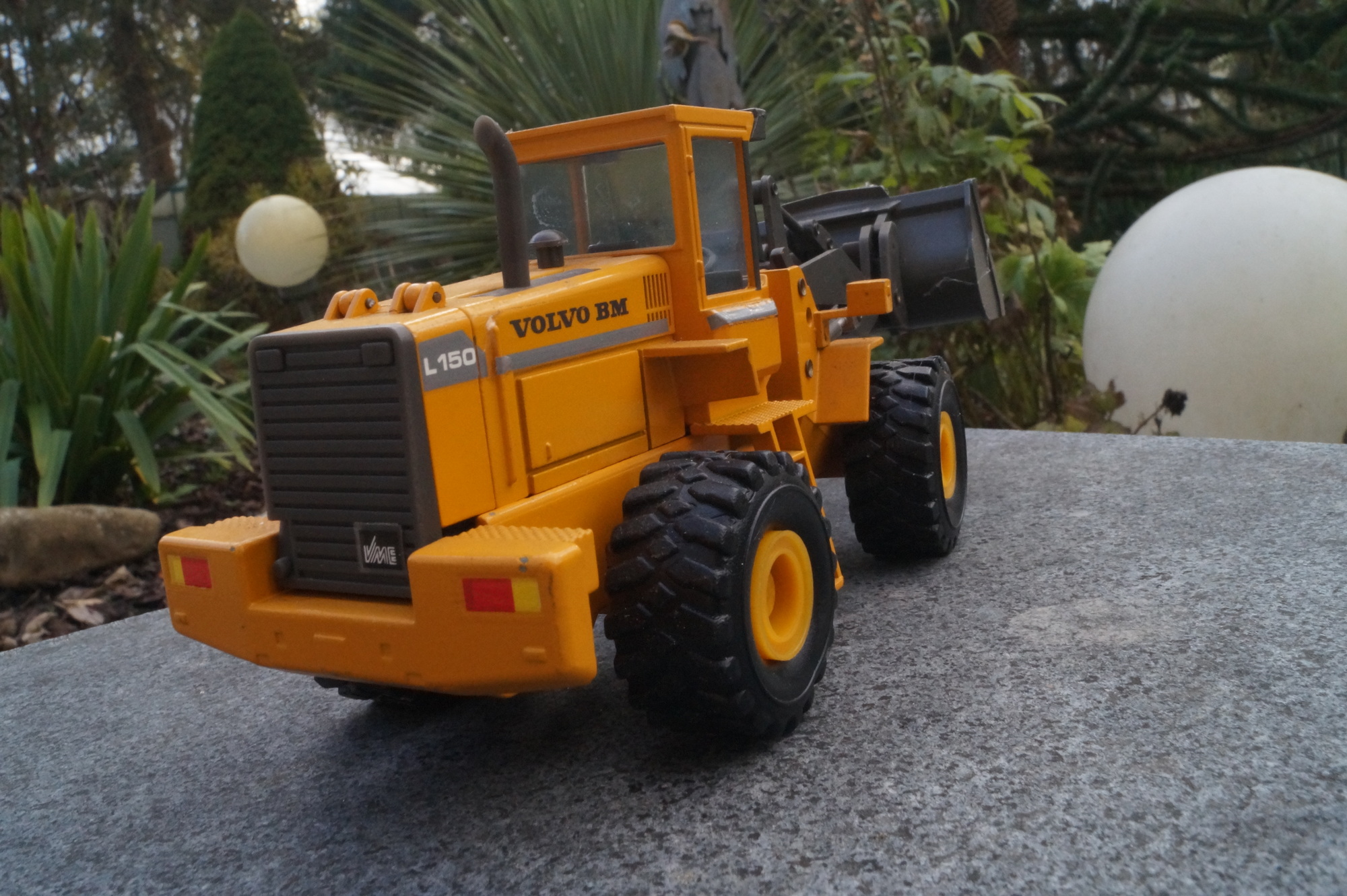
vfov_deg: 39.9
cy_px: 448
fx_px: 1234
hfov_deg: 57.3
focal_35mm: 33
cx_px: 674
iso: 1600
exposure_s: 1/60
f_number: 25
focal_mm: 22
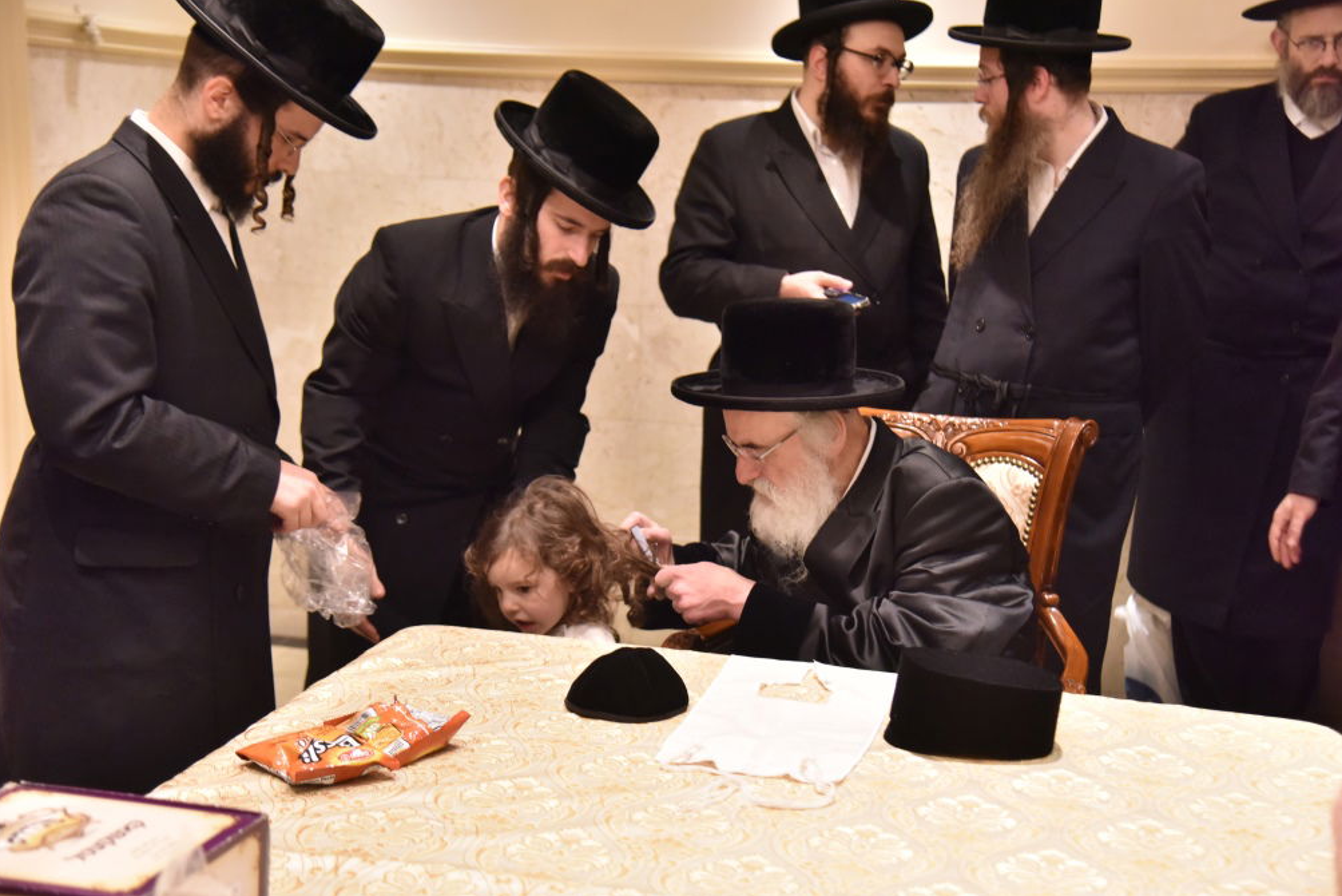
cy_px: 451
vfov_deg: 26.5
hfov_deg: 38.9
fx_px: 1902
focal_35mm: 51
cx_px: 679
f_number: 4
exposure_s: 1/125
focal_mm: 50
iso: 2500
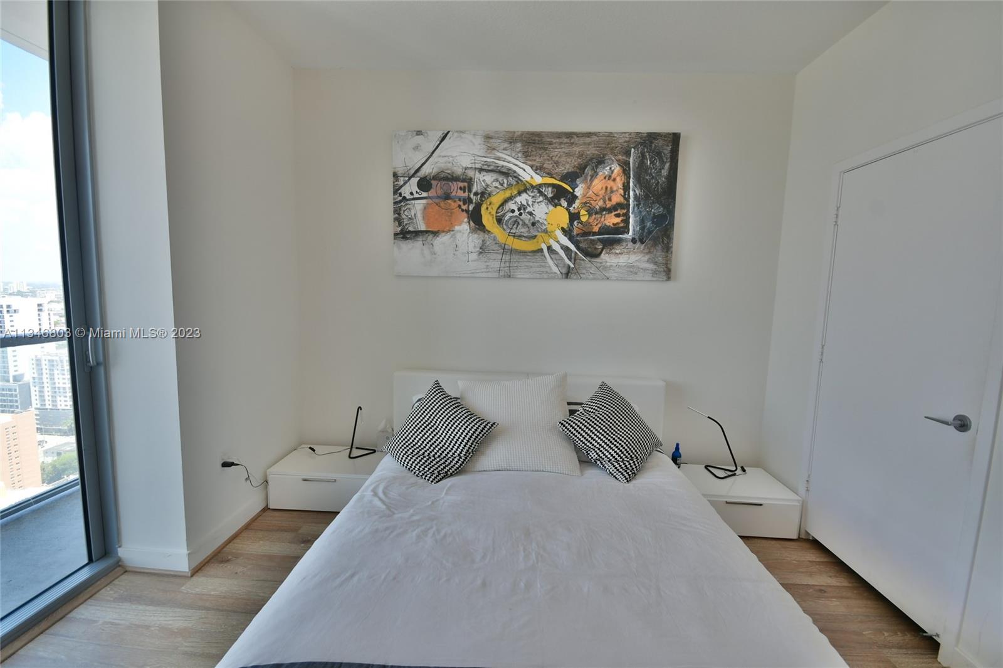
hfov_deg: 100.4
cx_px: 502
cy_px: 334
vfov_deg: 77.3
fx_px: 418
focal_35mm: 15
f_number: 6.3
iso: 500
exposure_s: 1/160
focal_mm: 10
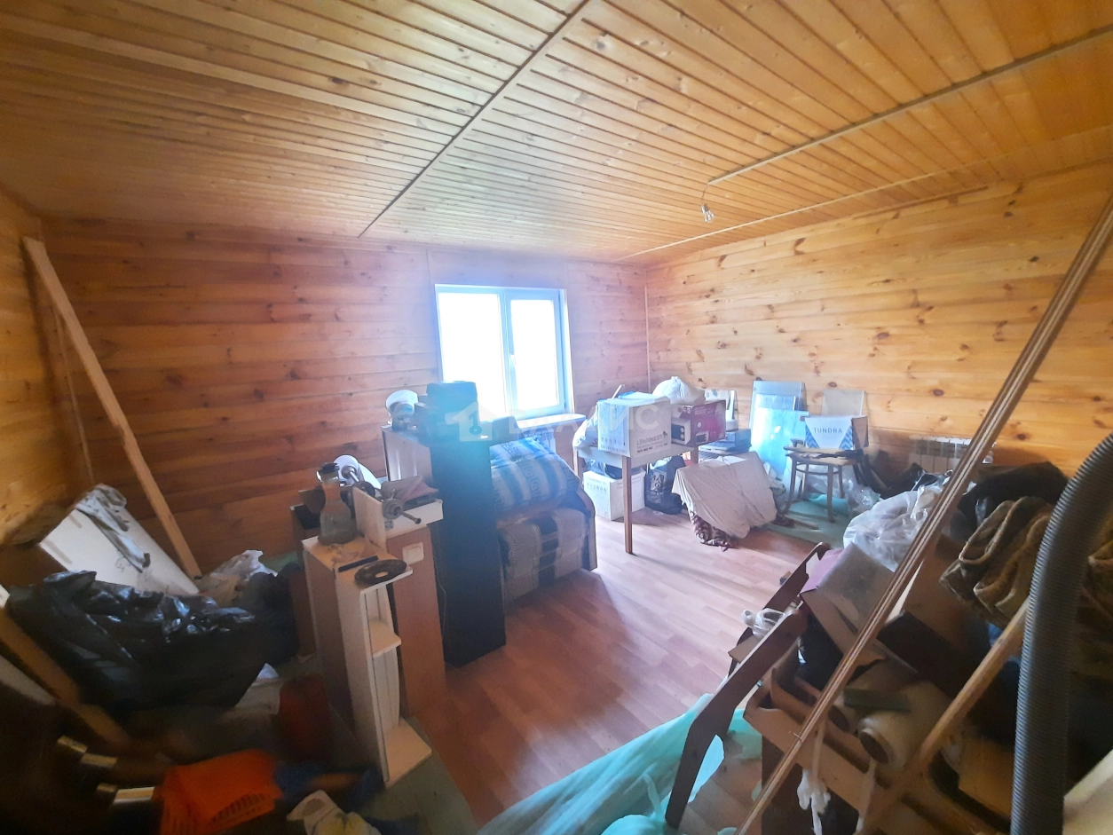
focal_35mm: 13
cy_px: 418
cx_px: 556
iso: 800
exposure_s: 1/13
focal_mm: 1.74
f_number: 2.2
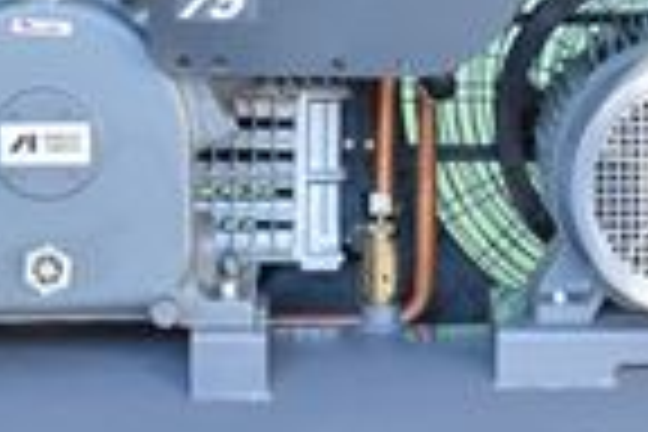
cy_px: 374
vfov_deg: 4.3
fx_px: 5814
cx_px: 364
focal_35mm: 323
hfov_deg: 6.4
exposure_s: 1/320
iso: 1250
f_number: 6.3
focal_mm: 62
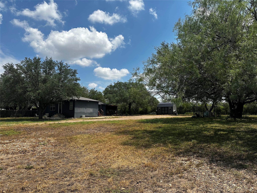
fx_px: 178
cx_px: 128
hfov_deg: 71.6
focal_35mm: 24
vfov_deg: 56.8
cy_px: 96
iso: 80
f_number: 1.78
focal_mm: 6.86
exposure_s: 1/5000
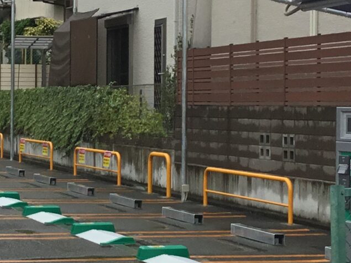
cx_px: 18
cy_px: 113
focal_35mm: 125
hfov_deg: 15.5
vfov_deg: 11.9
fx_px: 1267
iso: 25
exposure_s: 1/1274
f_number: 2.4
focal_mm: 3.3
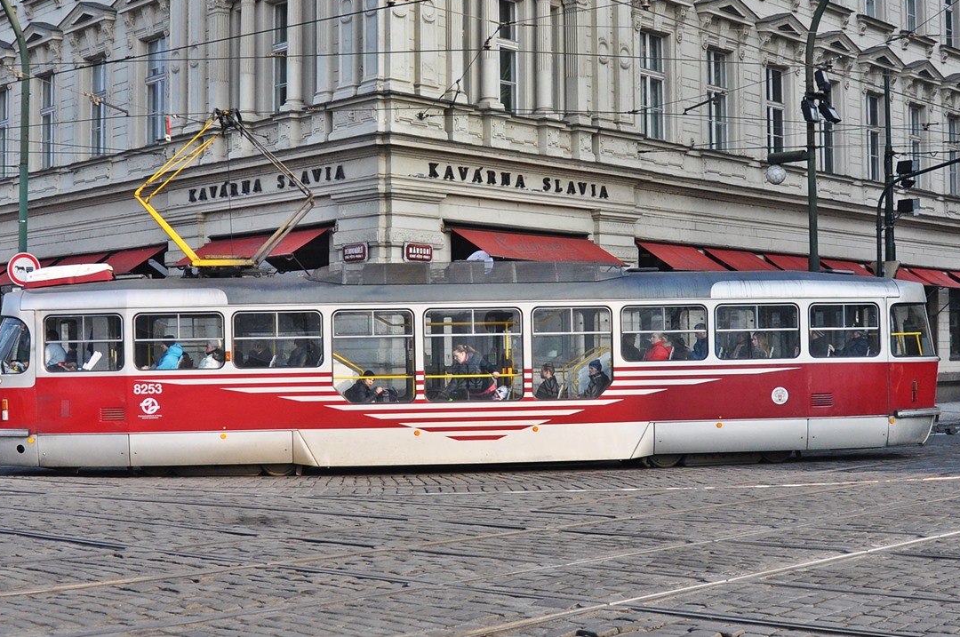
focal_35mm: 30
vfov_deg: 43.4
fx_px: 799
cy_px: 285
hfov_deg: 61.9
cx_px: 450
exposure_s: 1/1250
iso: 400
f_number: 5
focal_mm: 18
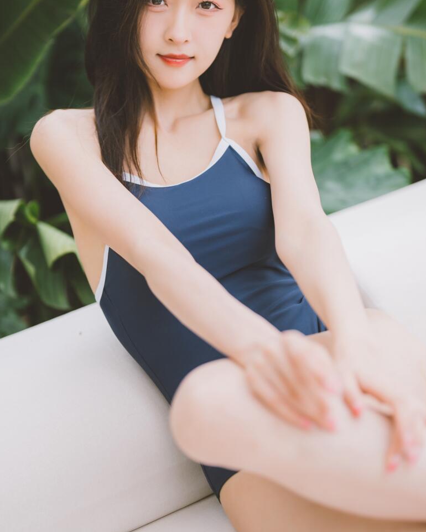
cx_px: 170
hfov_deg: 19.4
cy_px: 232
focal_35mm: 79
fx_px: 1245
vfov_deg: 24.1
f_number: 1.4
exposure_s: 1/1250
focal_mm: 50
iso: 125
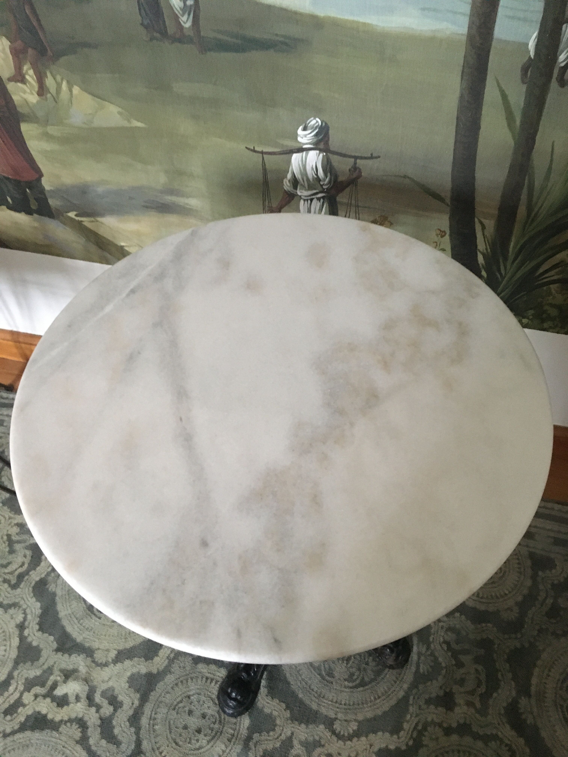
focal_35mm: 29
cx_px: 284
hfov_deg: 48.2
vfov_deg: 61.7
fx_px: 634
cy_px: 378
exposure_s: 1/17
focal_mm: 4.15
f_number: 2.2
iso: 500
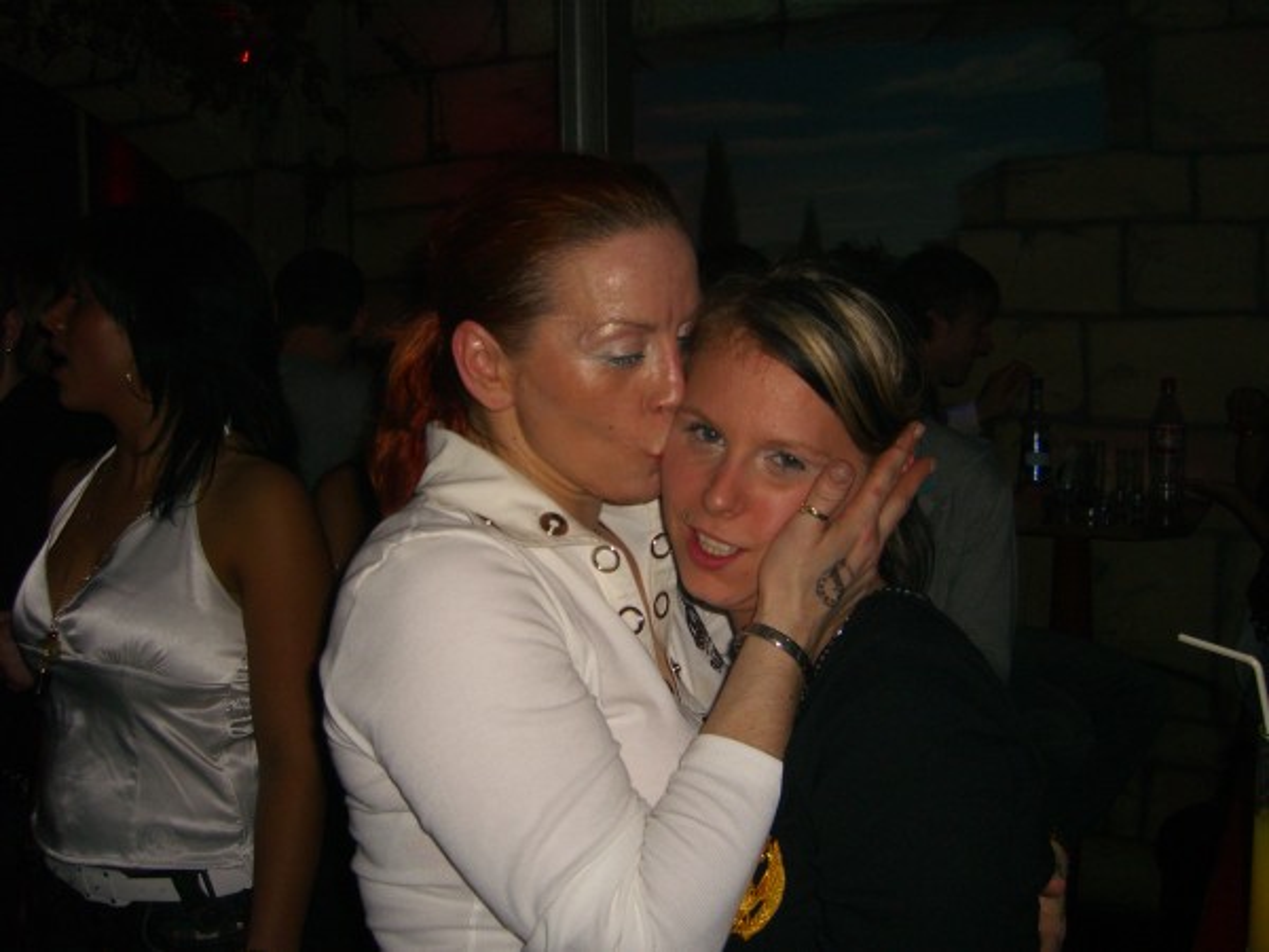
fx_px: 1393
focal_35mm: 38
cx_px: 634
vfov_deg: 37.7
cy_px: 476
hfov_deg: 49.0
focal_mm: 7.9
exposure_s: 1/60
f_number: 2.8
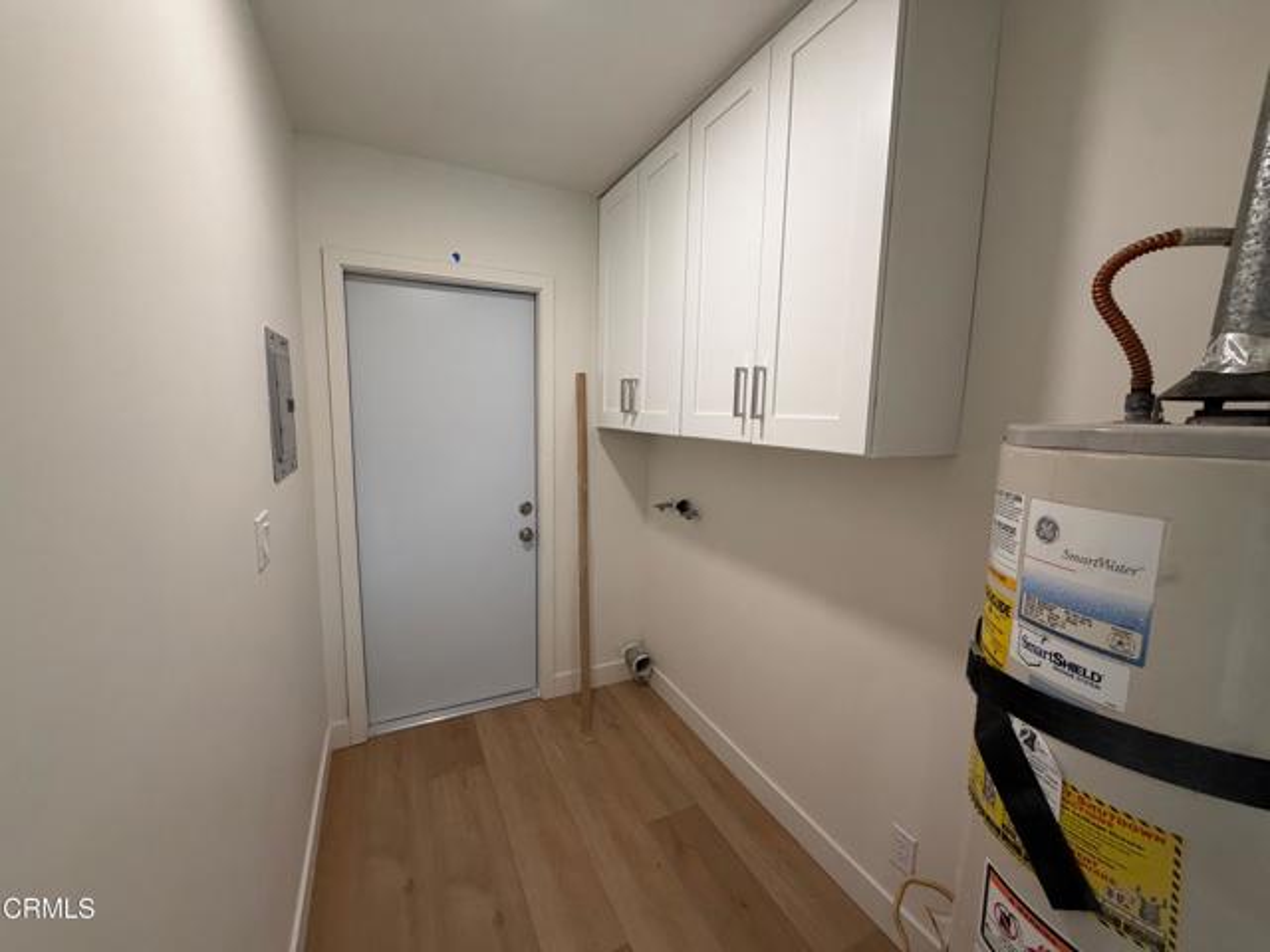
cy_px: 476
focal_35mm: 14
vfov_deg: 85.7
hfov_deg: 102.1
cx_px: 635
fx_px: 514
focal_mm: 2.22
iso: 250
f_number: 2.2
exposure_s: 1/120
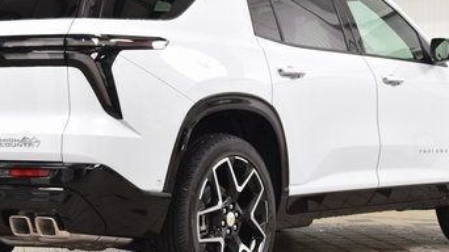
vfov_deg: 11.4
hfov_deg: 20.2
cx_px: 177
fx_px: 1261
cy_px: 95
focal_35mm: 106
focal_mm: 36
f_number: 7.1
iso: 1600
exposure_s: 1/60
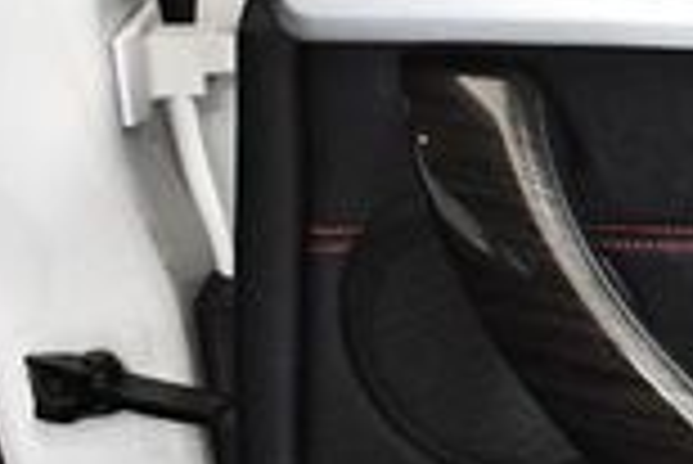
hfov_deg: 12.1
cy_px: 372
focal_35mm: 150
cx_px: 1382
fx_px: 2890
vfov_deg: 9.1
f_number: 3.5
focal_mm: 18
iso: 3200
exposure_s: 1/100
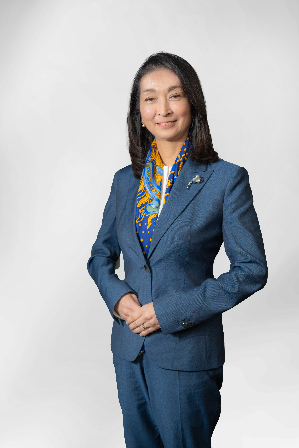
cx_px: 150
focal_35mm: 50
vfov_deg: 39.6
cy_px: 224
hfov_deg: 27.0
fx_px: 623
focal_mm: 50
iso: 125
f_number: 3.2
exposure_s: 1/100
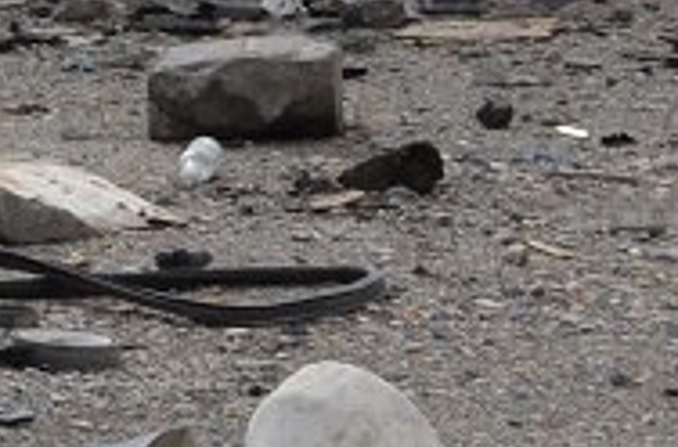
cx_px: -1396
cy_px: -903
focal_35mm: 383
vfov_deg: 3.5
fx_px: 7189
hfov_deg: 5.1
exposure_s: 1/400
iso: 100
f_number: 10
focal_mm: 32
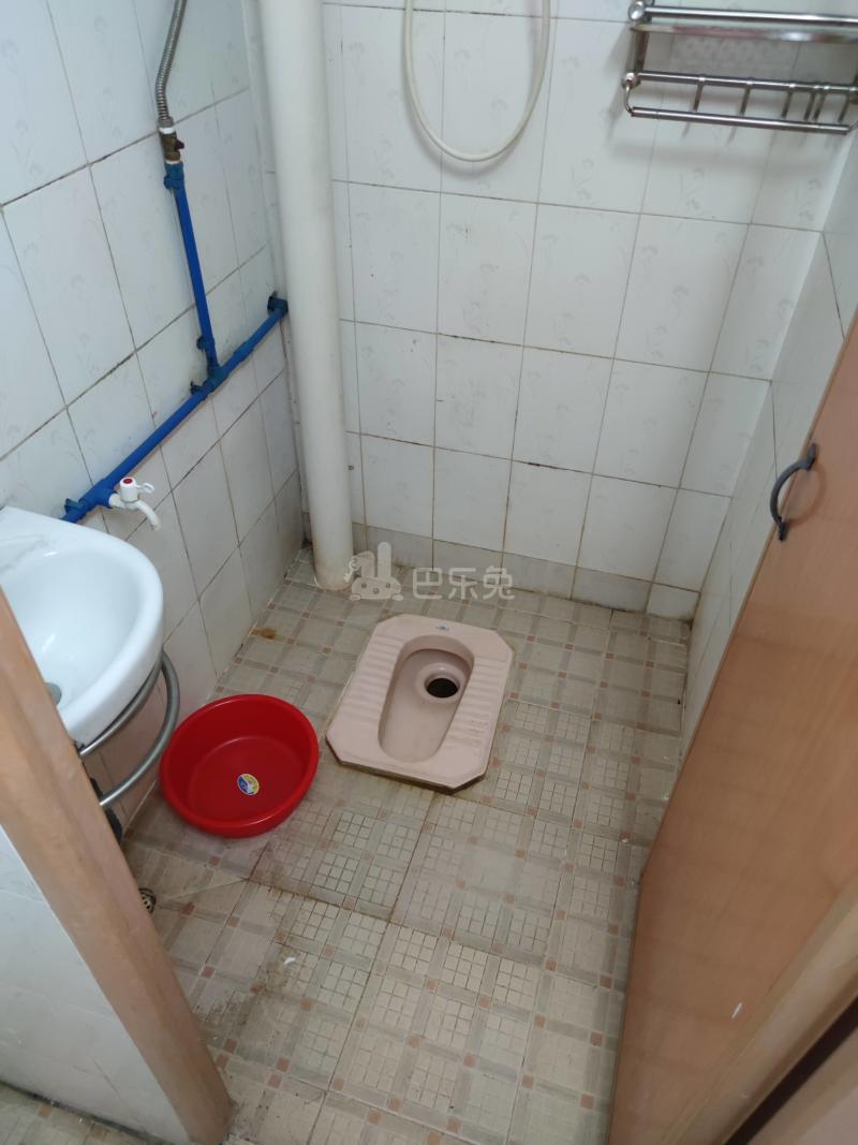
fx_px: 793
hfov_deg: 56.8
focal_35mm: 24
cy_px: 572
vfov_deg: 71.6
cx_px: 429
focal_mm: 6.72
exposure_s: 1/50
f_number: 1.69
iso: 601
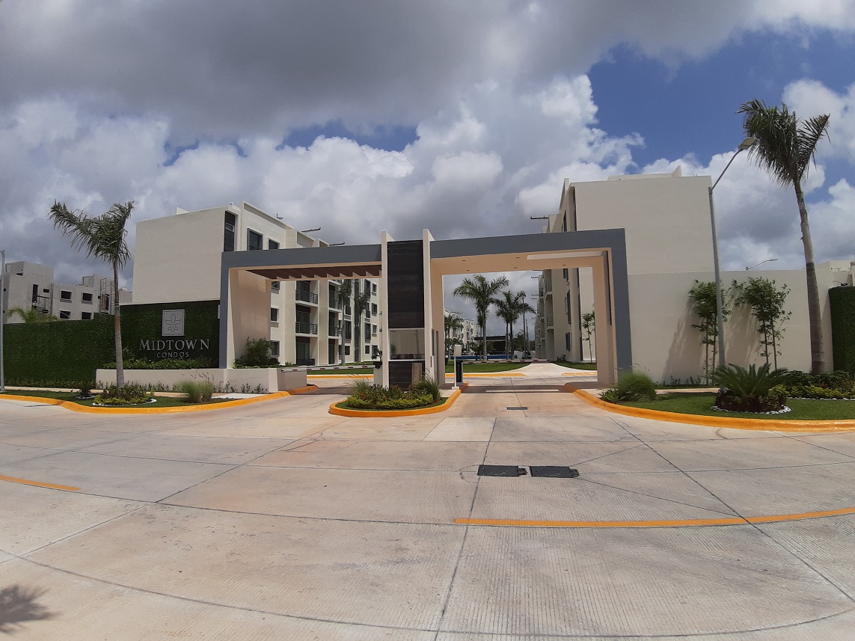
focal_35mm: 18
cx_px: 428
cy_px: 320
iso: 40
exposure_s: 1/3484
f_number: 2.4
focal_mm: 1.87
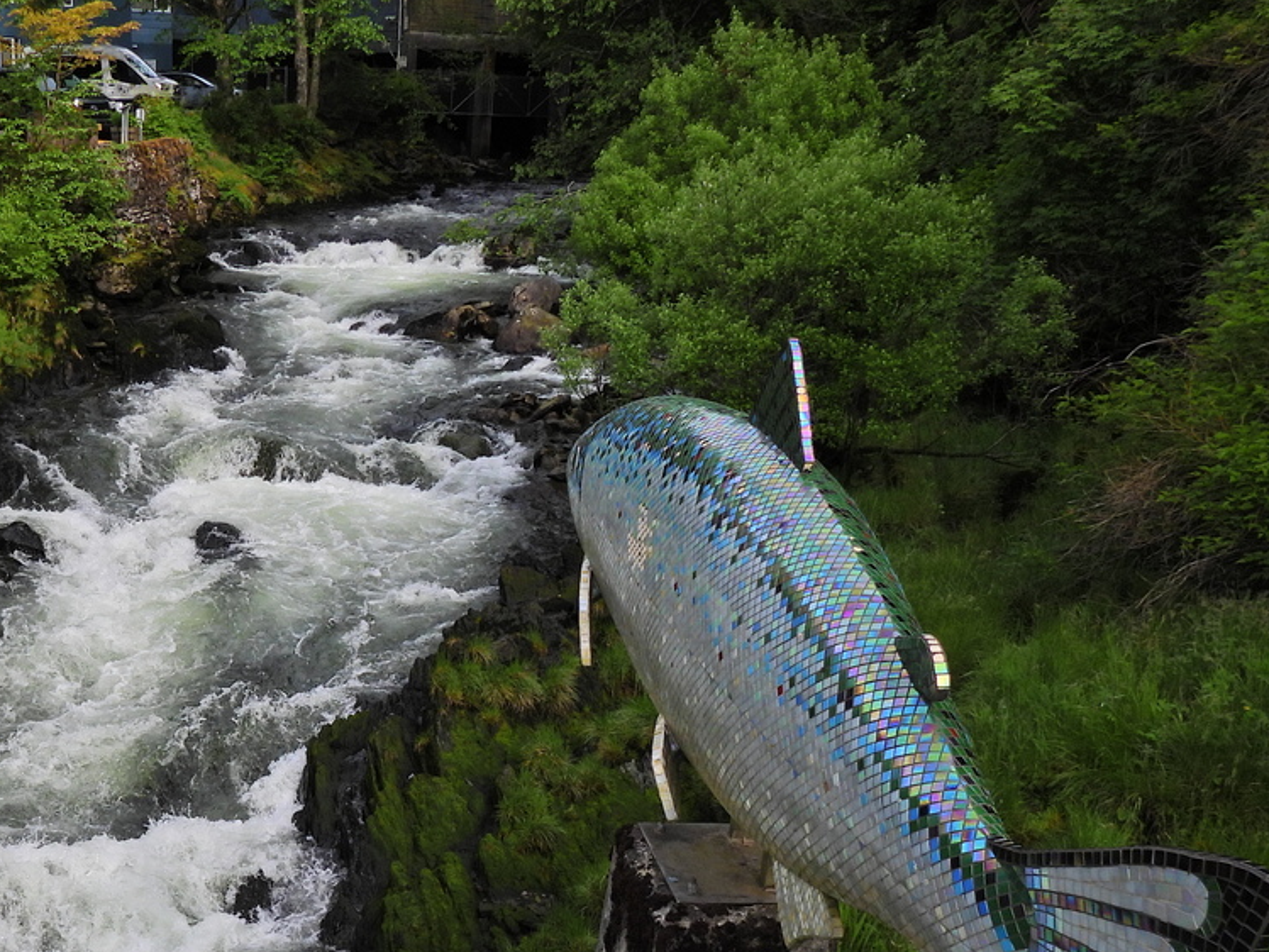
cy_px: 693
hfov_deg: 43.8
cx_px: 274
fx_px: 1503
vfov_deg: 34.5
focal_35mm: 41
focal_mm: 4.3
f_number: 2.8
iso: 100
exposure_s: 1/1250
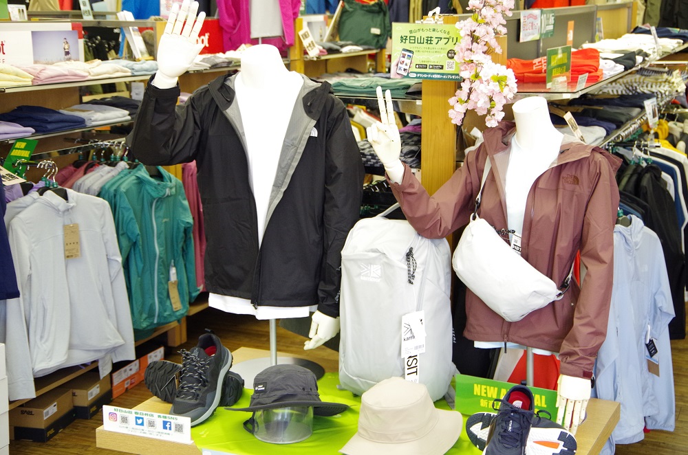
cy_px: 228
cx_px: 344
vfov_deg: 22.5
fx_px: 1144
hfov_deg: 33.5
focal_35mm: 60
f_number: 4.5
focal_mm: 40
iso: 1600
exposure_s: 1/80
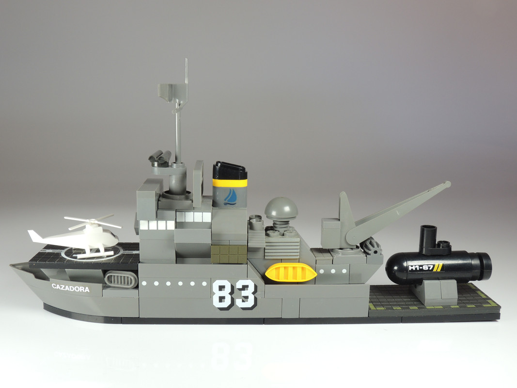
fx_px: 523
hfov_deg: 52.6
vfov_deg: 40.7
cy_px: 194
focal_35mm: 35
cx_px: 258
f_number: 5.1
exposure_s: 1/20
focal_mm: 6.2
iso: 100
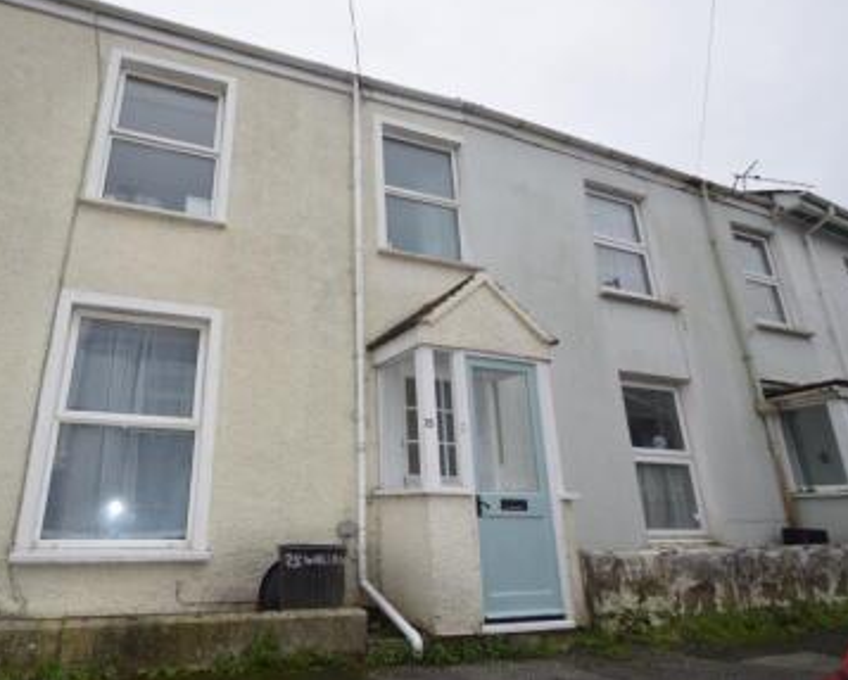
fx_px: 518
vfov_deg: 66.4
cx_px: 323
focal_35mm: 21
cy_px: 308
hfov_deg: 77.3
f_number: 6.3
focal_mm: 11
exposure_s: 1/160
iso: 100
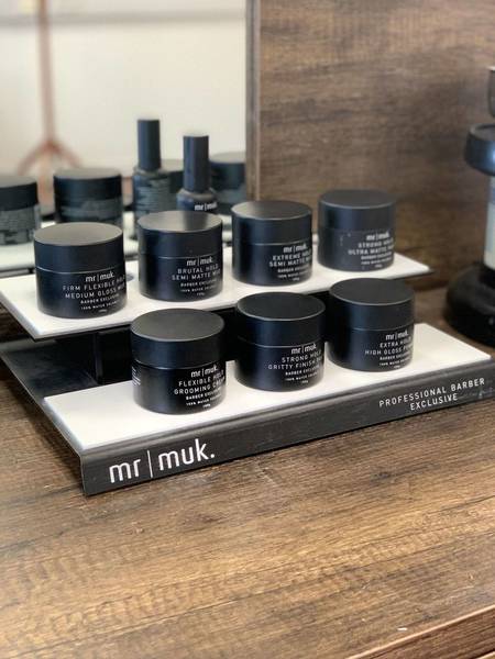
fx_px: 991
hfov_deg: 28.0
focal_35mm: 52
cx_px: 248
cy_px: 330
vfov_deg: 36.8
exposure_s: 1/50
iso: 160
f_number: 2.4
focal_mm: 6
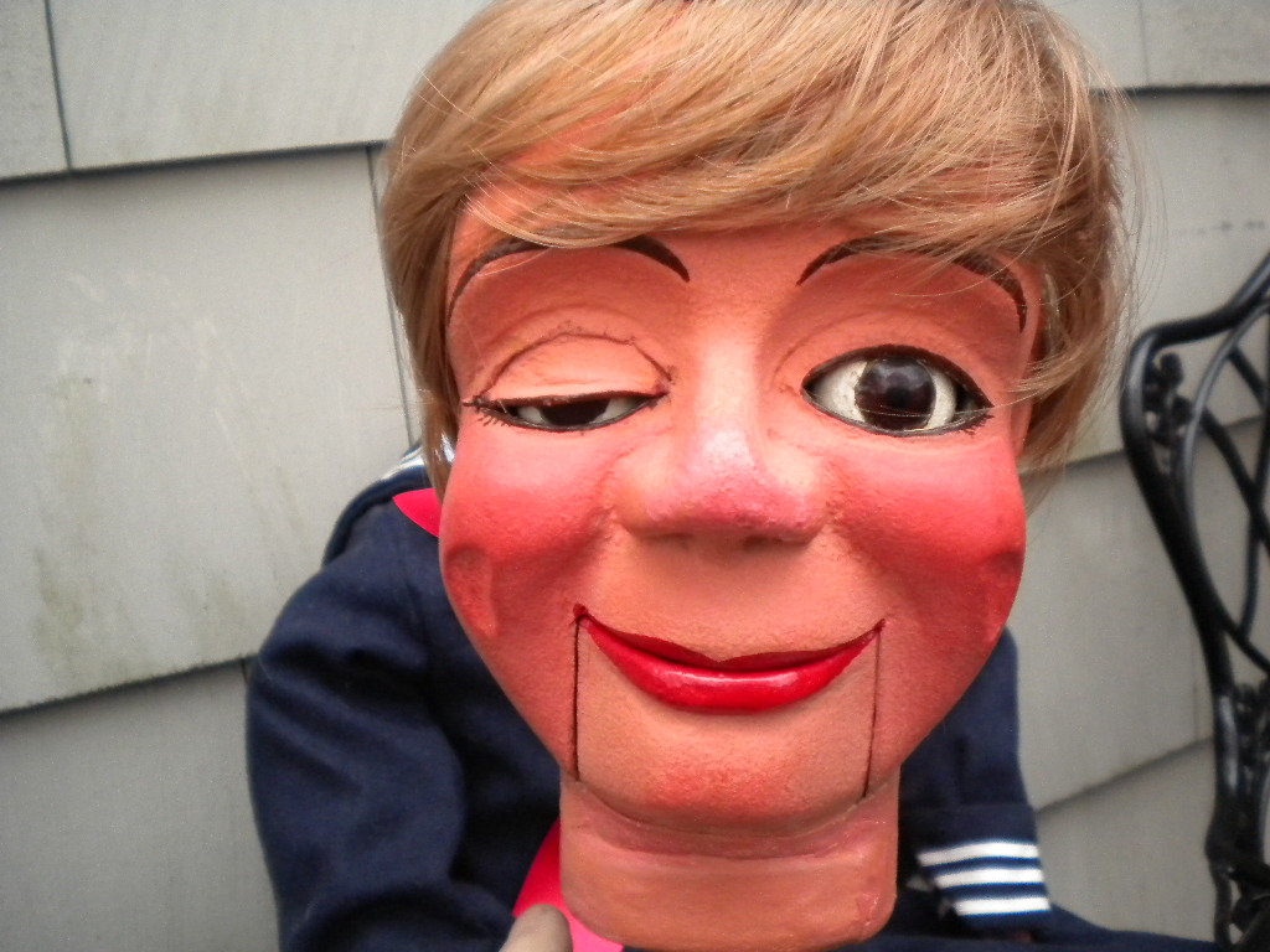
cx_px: 635
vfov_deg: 40.7
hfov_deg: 52.6
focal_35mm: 35
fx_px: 1284
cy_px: 476
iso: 400
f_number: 3.1
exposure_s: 1/60.8
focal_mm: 6.3
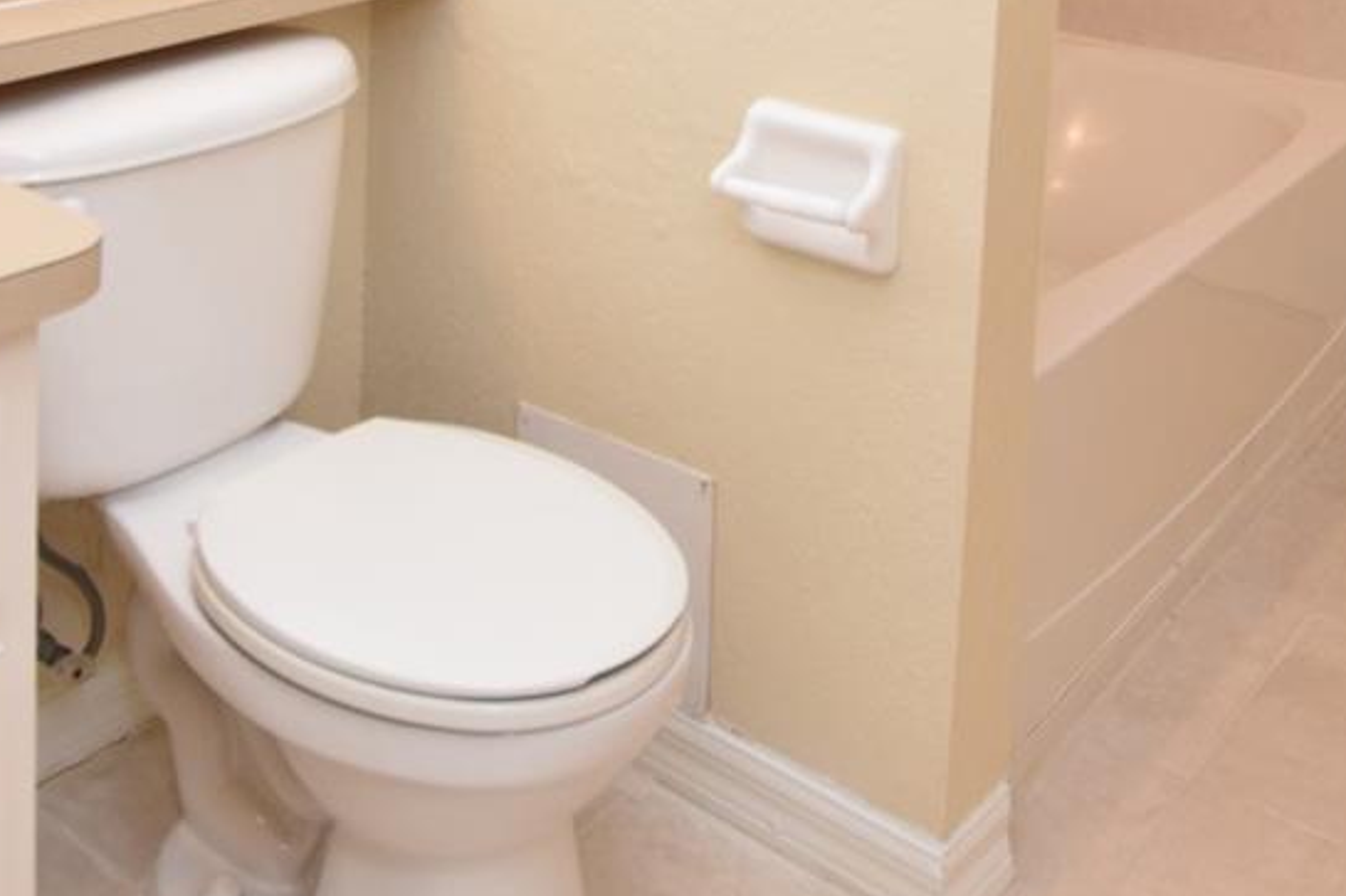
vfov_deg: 25.8
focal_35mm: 44
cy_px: -294
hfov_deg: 44.3
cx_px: 553
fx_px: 1645
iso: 400
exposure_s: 1/60
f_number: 4
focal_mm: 10
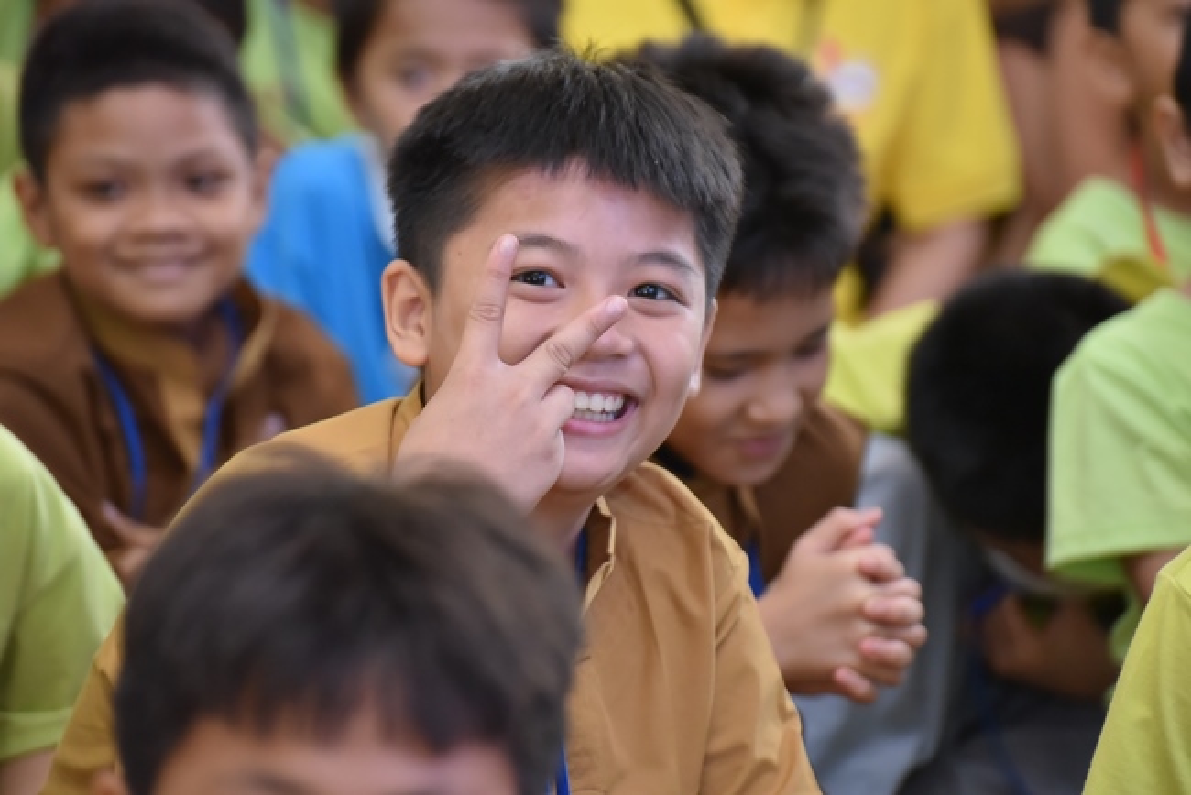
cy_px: 398
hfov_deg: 11.4
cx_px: 596
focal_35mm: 180
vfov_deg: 7.6
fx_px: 5957
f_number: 5
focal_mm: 180
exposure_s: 1/125
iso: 2500
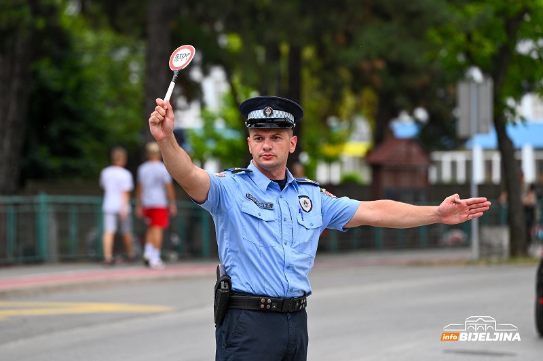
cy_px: 180
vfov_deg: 7.4
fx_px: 2788
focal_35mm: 185
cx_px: 272
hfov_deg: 11.1
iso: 800
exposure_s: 1/500
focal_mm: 185
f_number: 4.5
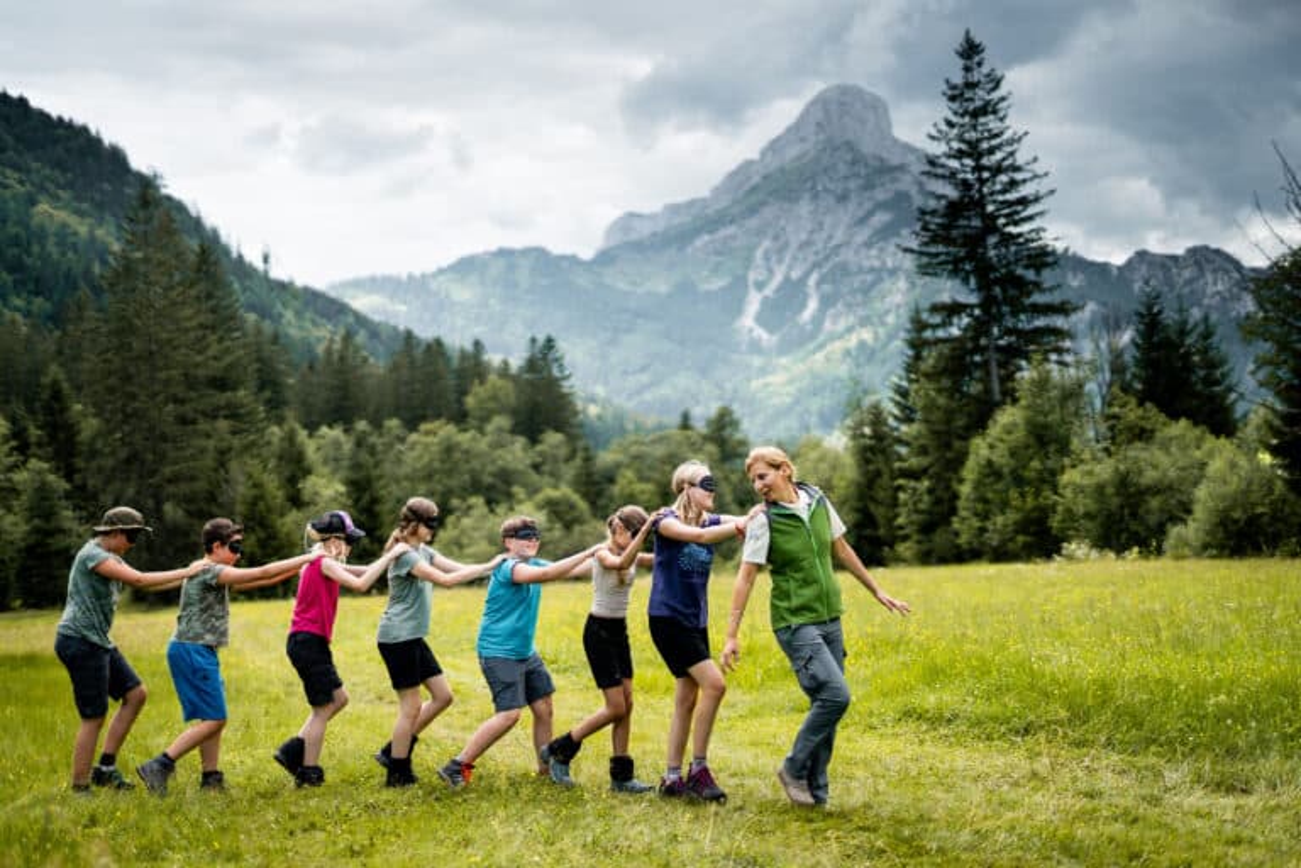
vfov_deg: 27.0
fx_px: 1807
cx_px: 650
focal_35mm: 50
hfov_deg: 39.6
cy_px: 434
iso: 80
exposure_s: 1/4000
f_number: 1.4
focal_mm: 50
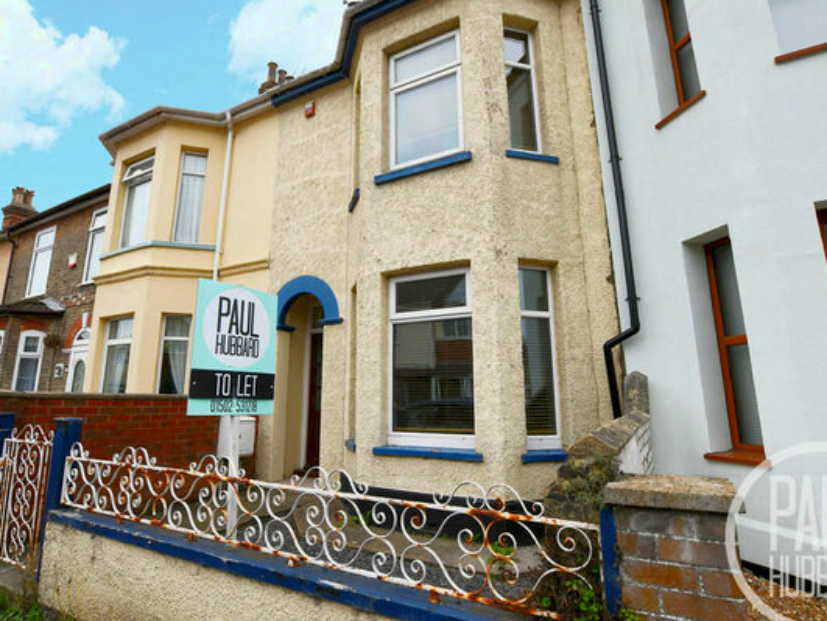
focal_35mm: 19
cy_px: 287
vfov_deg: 68.7
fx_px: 454
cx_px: 385
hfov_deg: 84.5
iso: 110
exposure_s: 1/250
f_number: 8
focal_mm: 10
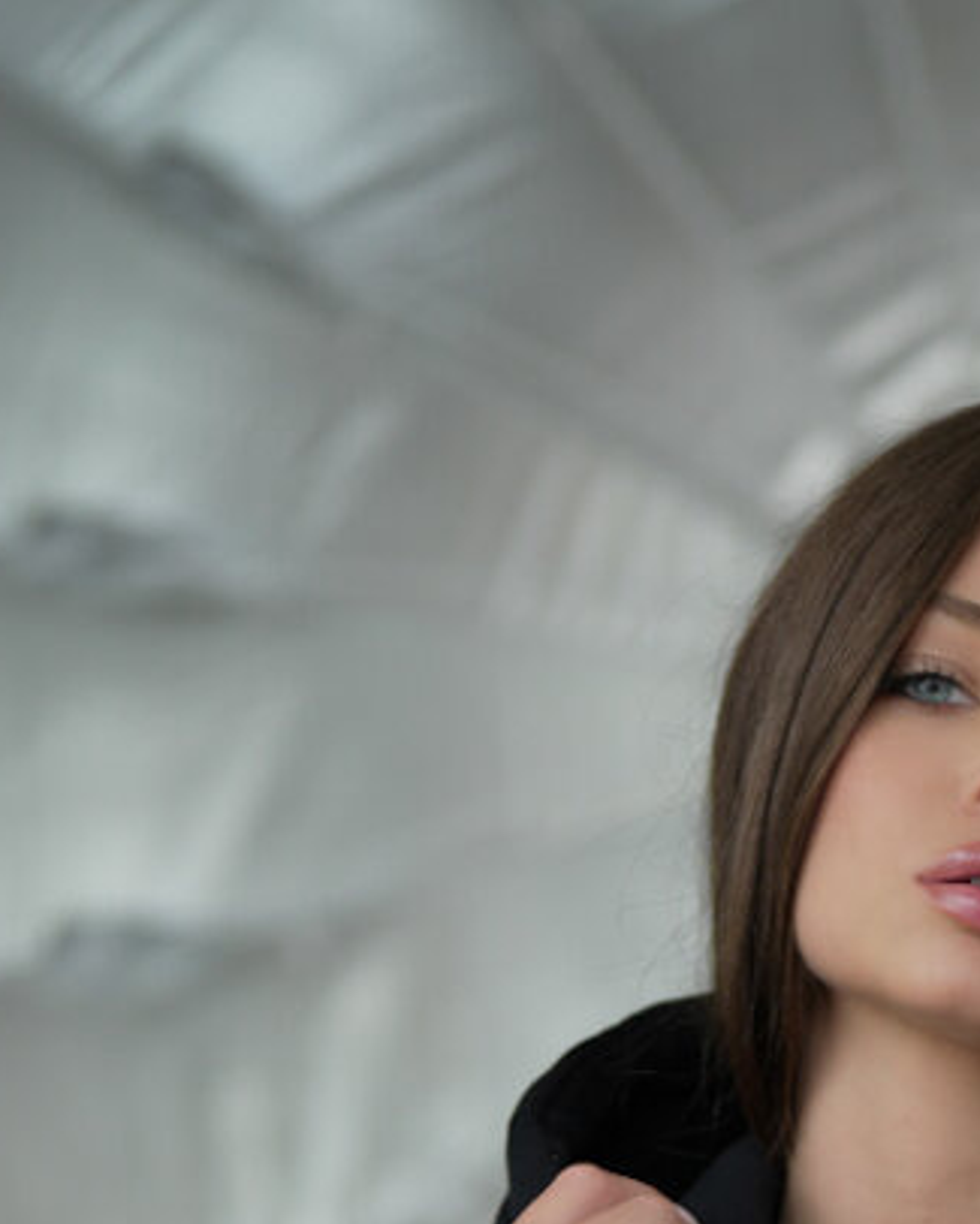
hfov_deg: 8.3
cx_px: 1084
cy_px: 2144
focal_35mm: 185
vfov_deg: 9.9
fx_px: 6705
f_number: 1.4
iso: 125
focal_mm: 50
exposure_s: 1/320
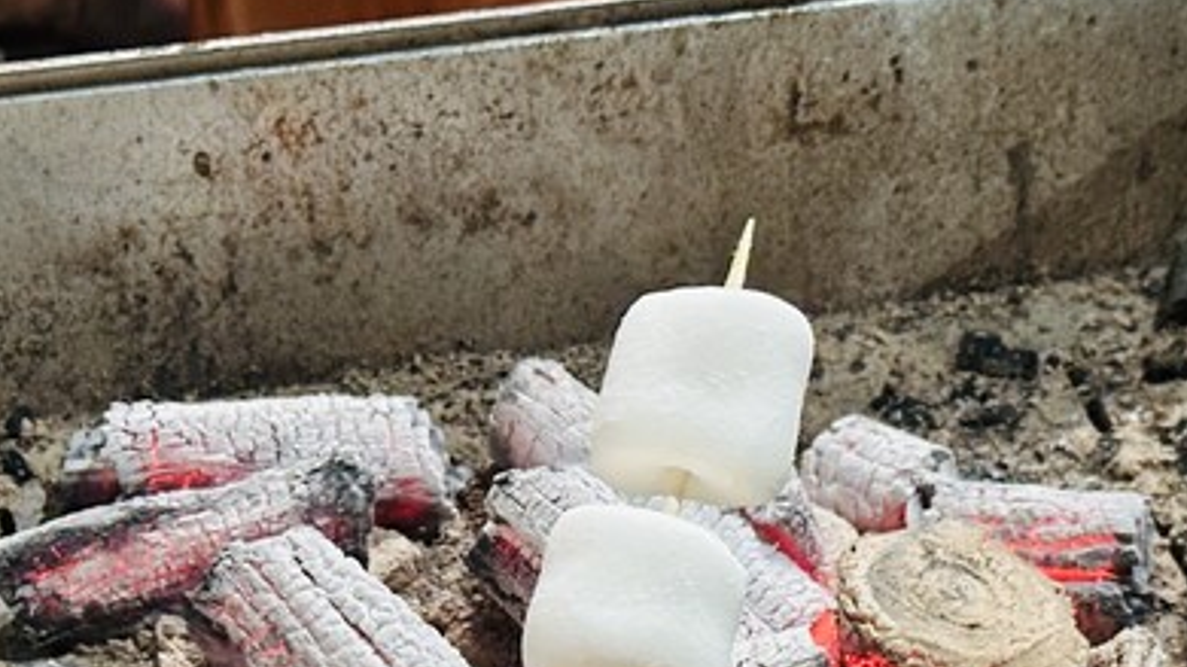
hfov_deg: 18.8
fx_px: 3587
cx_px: 654
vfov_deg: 10.5
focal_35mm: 114
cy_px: 708
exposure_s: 1/30
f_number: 1.78
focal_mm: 6.86
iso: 640
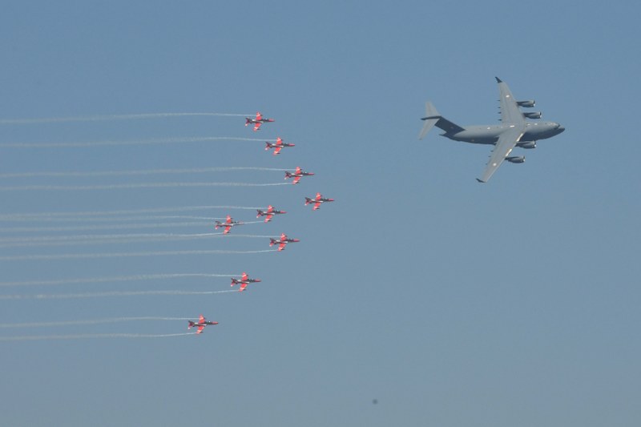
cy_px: 214
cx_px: 320
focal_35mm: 200
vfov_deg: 6.9
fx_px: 3560
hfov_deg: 10.3
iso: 250
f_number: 16
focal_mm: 200
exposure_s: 1/640
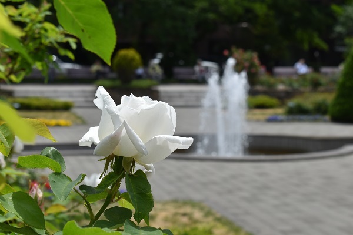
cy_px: 118
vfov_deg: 16.6
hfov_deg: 24.6
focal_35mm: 82
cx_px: 176
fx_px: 809
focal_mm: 55
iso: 200
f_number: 10
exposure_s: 1/400
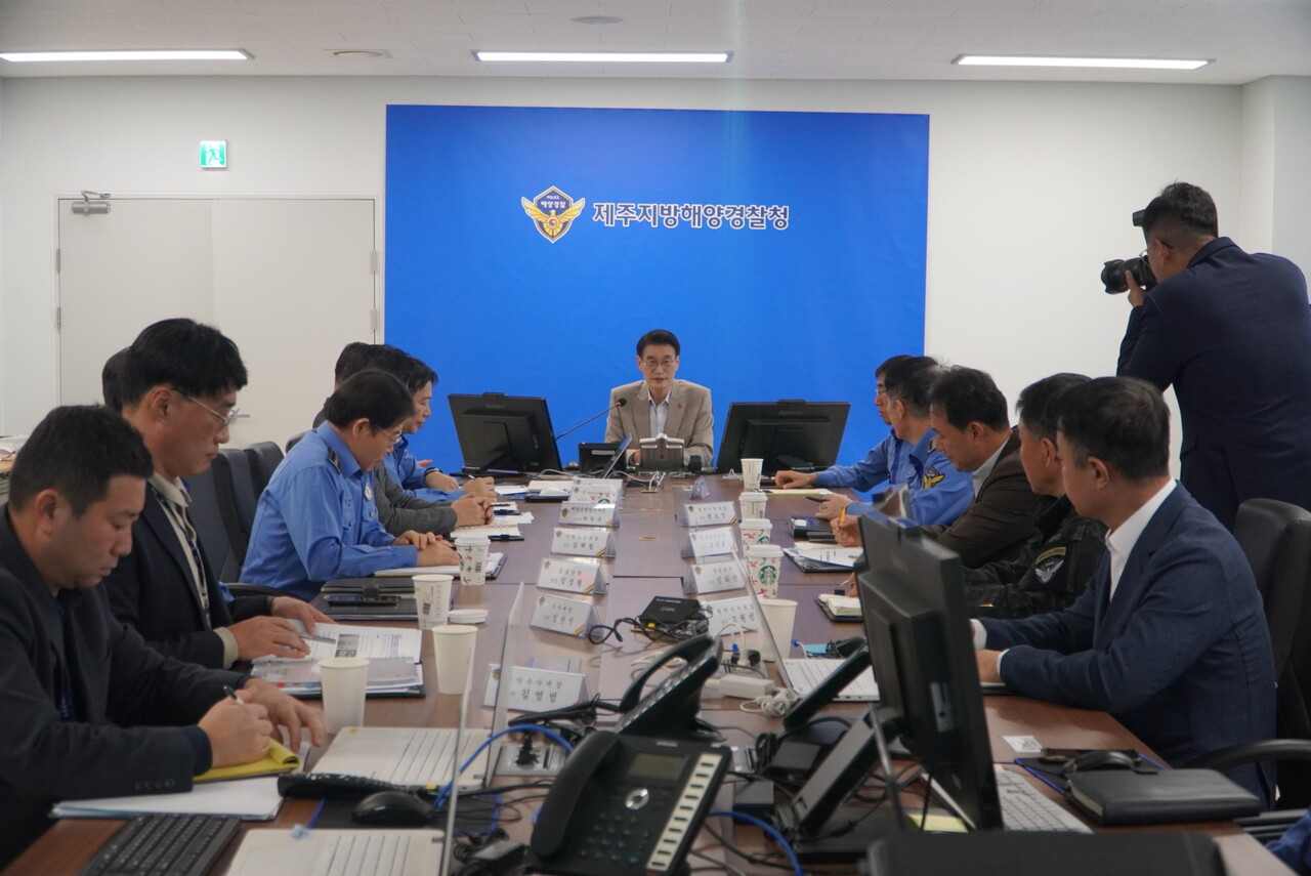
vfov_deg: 29.0
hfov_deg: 42.3
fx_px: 1694
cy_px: 438
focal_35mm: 46
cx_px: 656
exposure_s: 1/160
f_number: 4
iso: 1250
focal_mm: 31
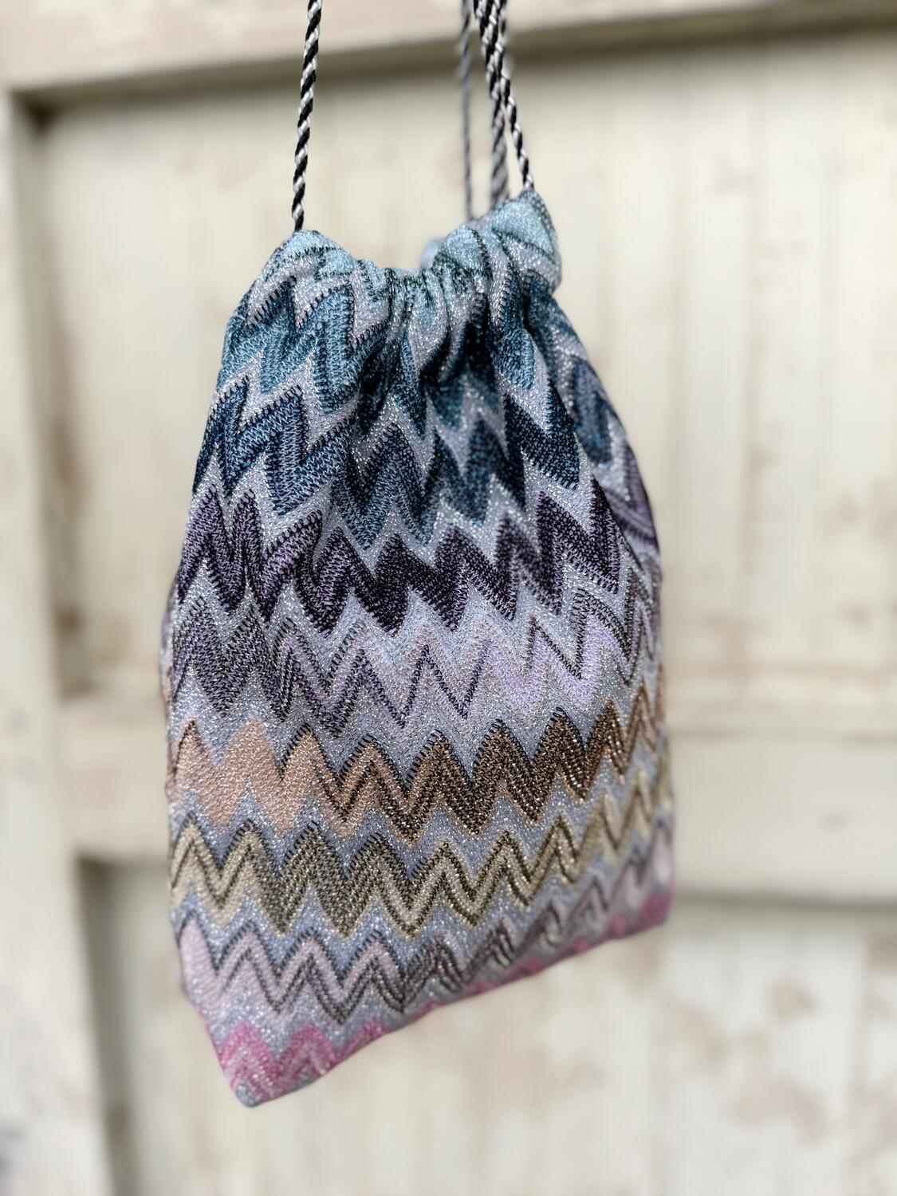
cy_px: 598
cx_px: 448
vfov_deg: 71.6
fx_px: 829
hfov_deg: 56.8
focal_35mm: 24
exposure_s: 1/715
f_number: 1.78
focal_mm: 6.76
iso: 80
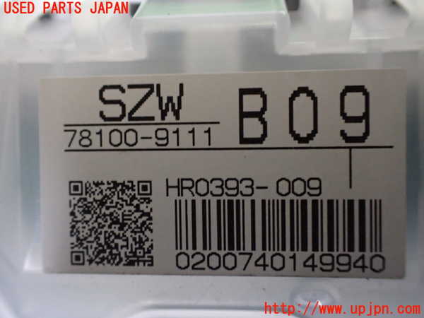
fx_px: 367
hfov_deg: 60.0
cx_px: 212
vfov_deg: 46.8
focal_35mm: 30
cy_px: 159
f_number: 2.3
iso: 1000
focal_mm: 5.4
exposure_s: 1/30
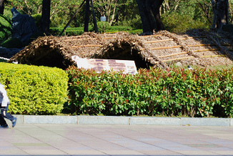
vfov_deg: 9.9
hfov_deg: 14.8
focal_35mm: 138
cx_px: 71
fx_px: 894
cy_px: 45
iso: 200
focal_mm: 50
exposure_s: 1/250
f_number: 8
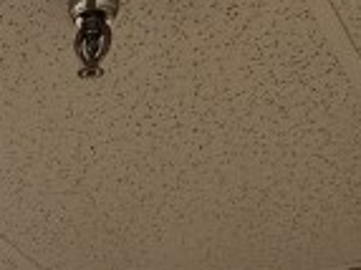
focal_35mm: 165
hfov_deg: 11.3
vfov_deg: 7.5
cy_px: 911
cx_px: -257
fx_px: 1719
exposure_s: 1/180
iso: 100
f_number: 1.8
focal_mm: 6.4
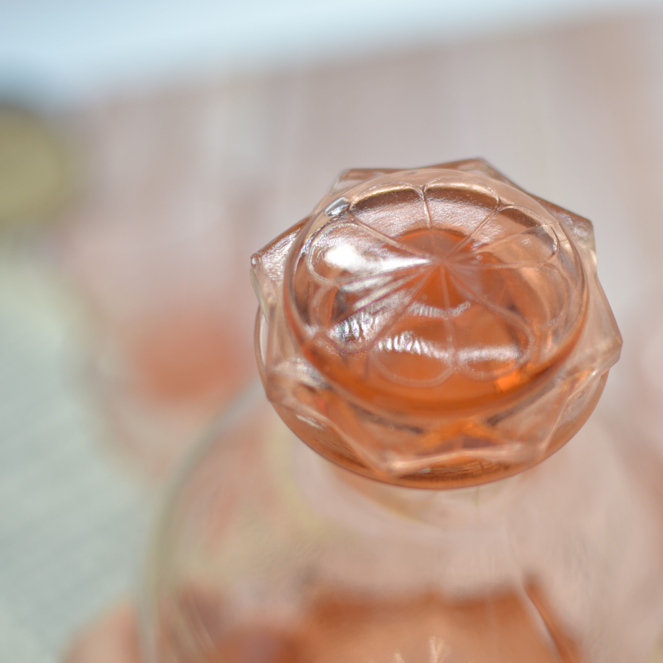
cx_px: 499
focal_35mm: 68
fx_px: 1466
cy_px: 329
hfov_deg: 25.2
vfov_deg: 25.5
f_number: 1.8
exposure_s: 1/400
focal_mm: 35
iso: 100
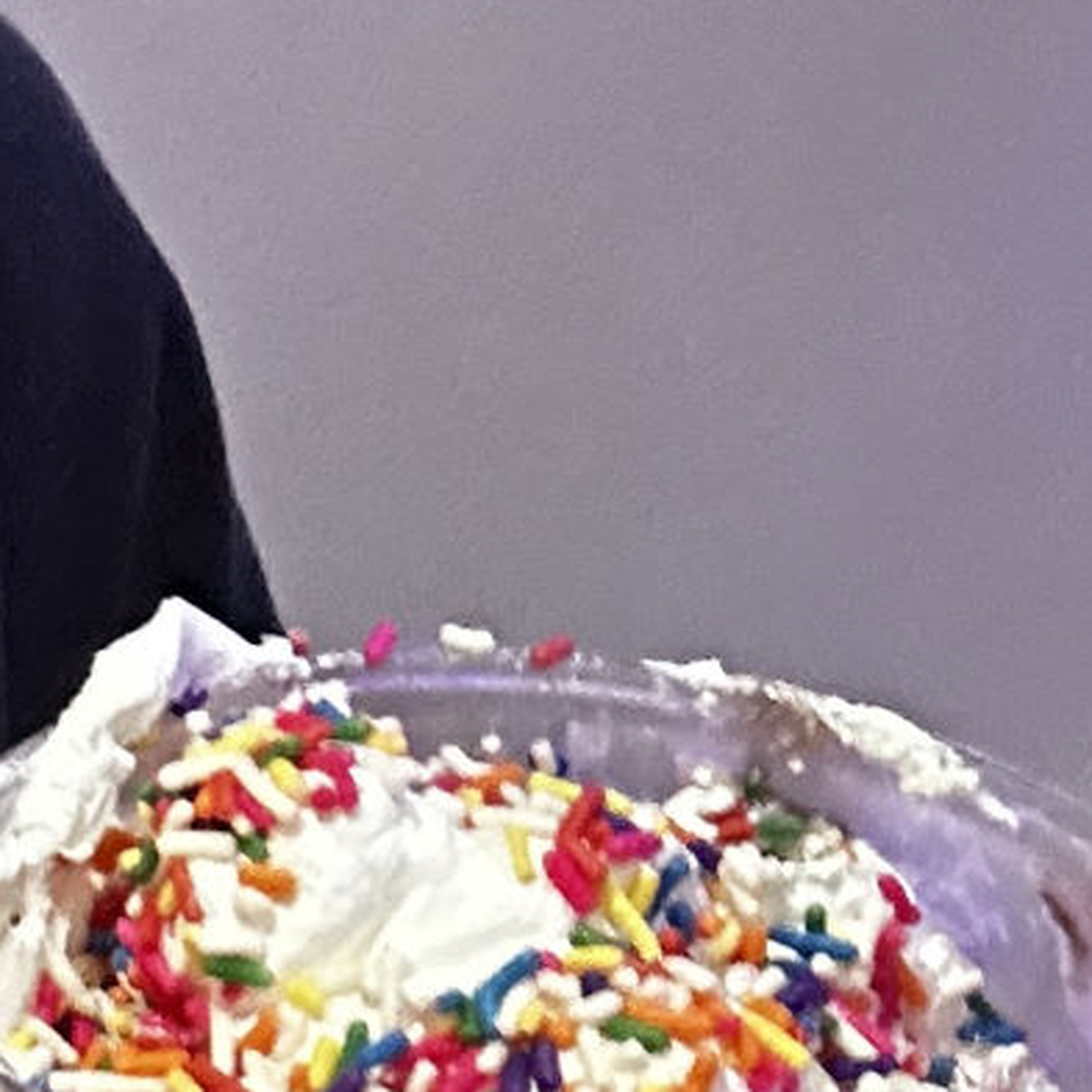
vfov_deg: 12.9
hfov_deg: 12.8
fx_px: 4818
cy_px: 320
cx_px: 8
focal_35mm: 135
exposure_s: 1/15
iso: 640
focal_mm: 2.7
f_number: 1.9
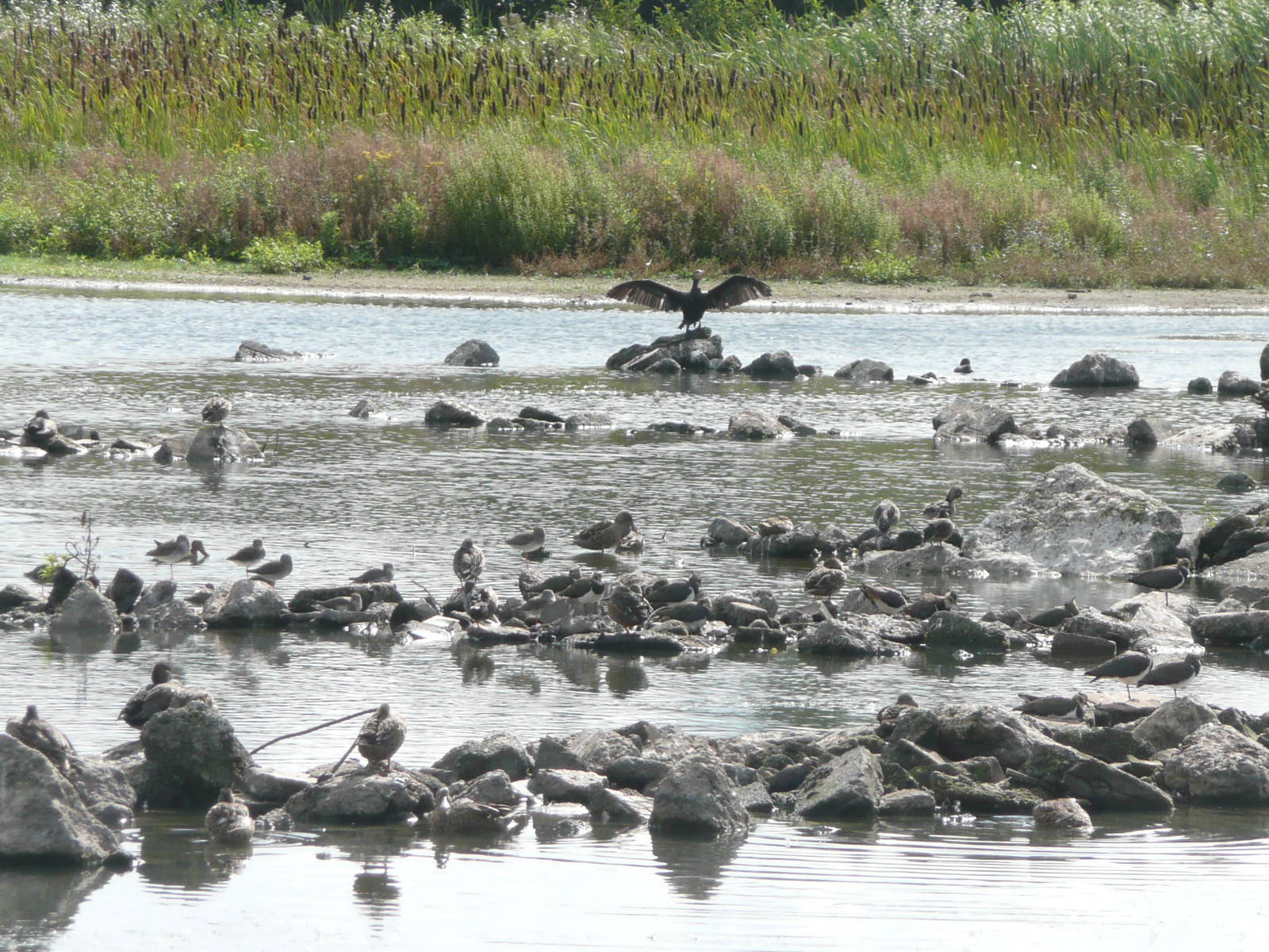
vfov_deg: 4.4
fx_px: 12428
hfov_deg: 5.8
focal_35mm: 339
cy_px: 476
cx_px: 634
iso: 100
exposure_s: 1/400
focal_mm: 37.5
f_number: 4.9
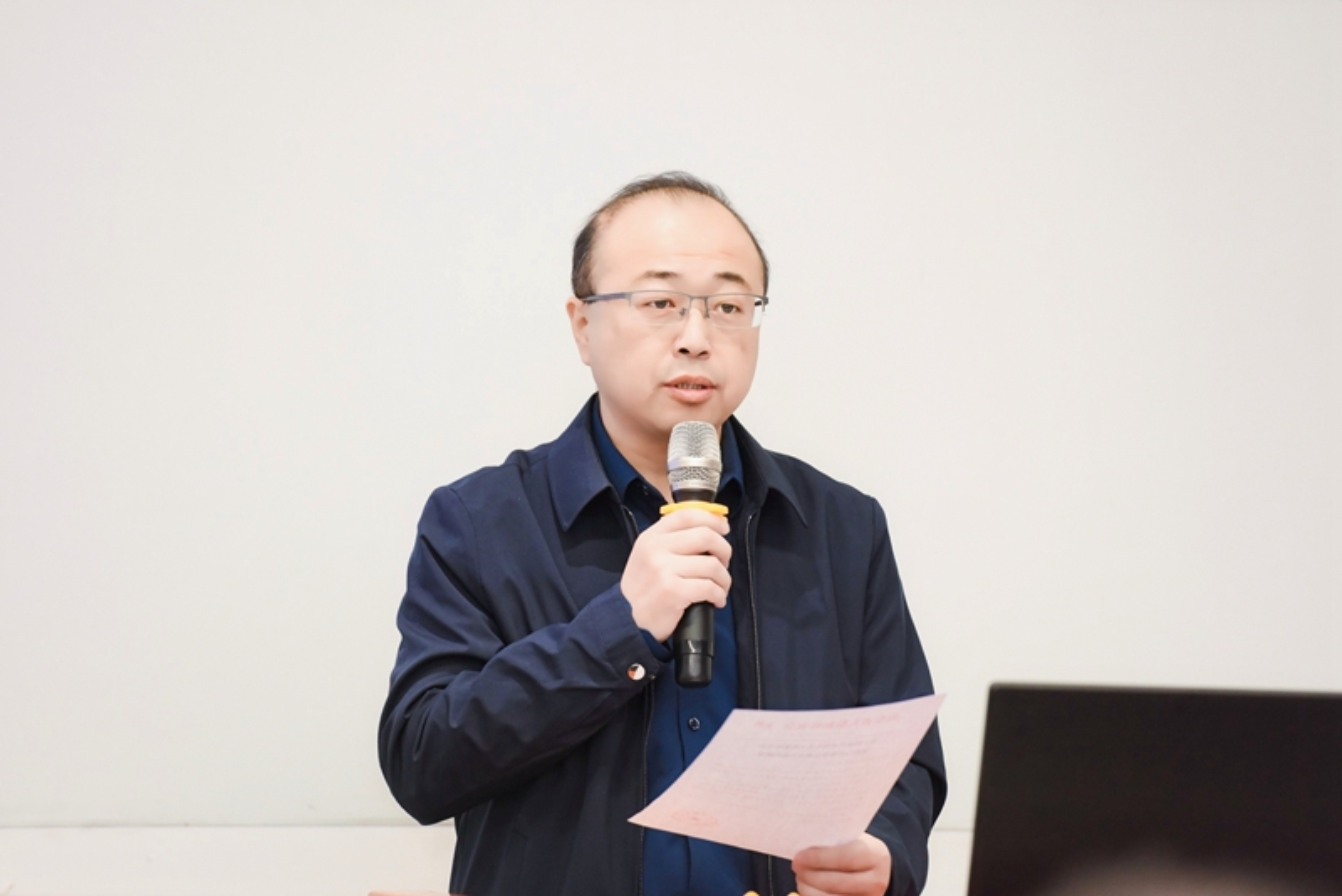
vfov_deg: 6.9
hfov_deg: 10.3
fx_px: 7458
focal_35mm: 200
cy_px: 448
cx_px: 671
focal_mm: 200
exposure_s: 1/250
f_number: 4
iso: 2000
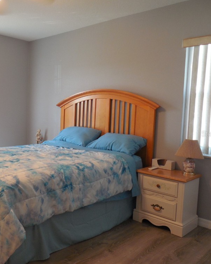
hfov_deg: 43.3
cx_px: 56
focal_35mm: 33
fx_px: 257
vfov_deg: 54.2
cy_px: 134
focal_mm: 4.5
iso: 200
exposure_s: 1/30
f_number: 3.3
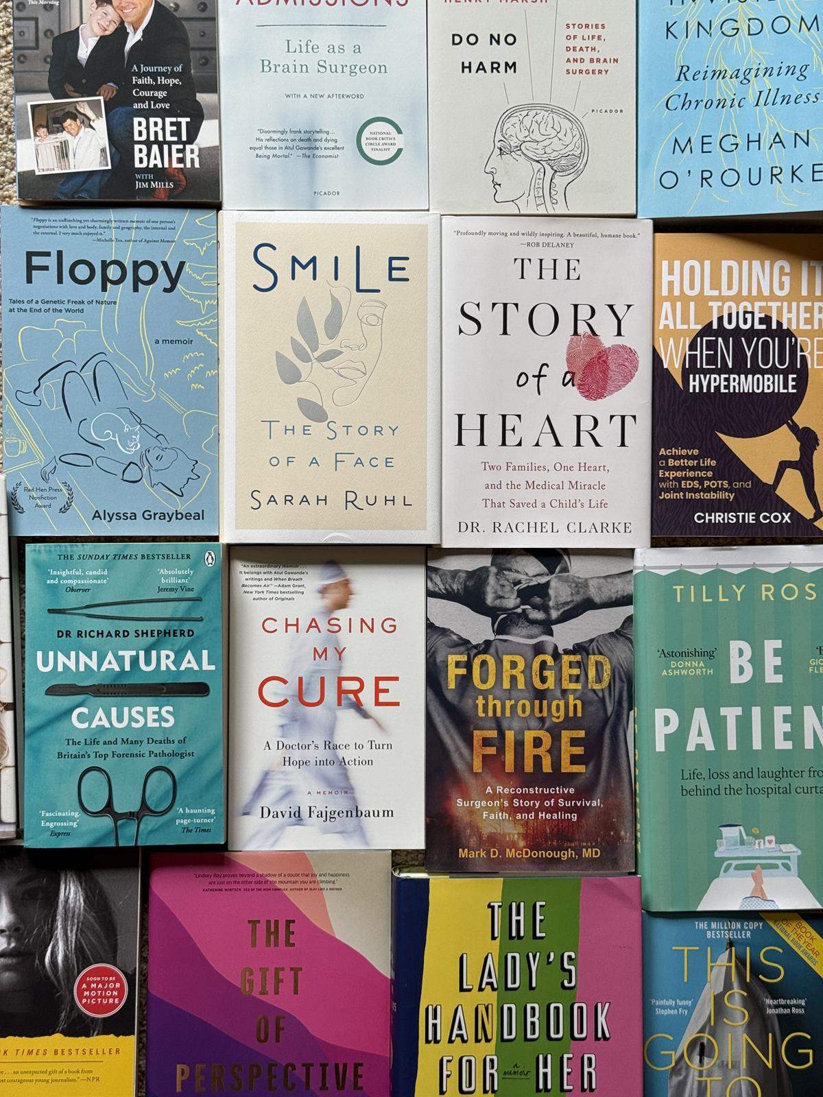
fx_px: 1522
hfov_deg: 30.3
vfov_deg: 39.7
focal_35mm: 48
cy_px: 548
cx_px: 412
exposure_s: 1/92
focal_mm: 6.76
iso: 100
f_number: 1.78
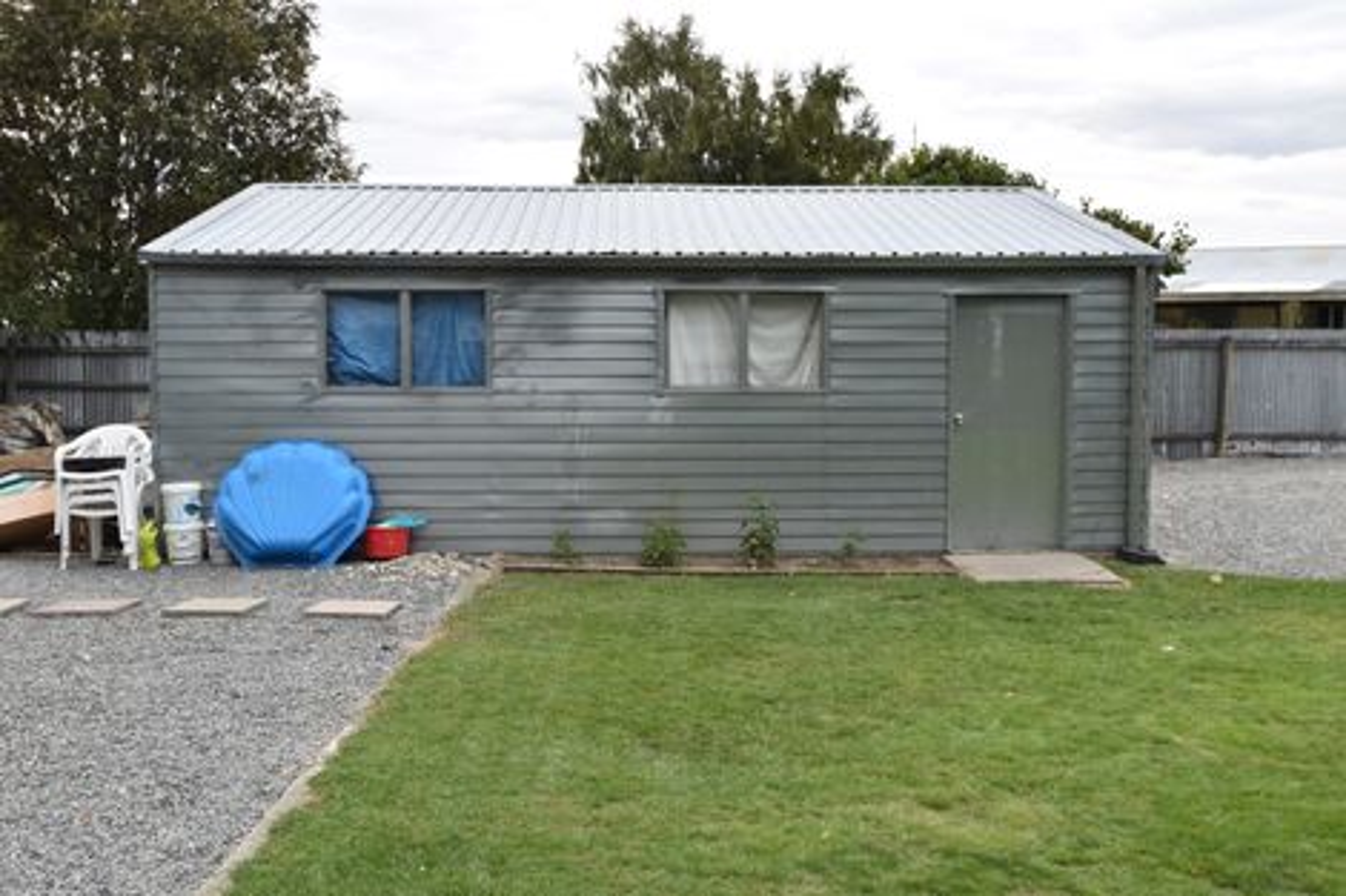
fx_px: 1233
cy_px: 448
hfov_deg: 57.2
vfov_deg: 39.9
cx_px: 673
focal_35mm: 33
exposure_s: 1/320
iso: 200
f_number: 9
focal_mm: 22
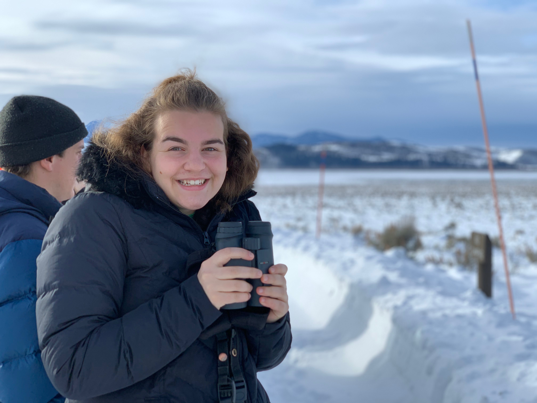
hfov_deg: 36.8
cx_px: 268
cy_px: 202
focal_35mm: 52
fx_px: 807
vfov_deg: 28.0
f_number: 2.4
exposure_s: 1/607
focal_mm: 6
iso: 16
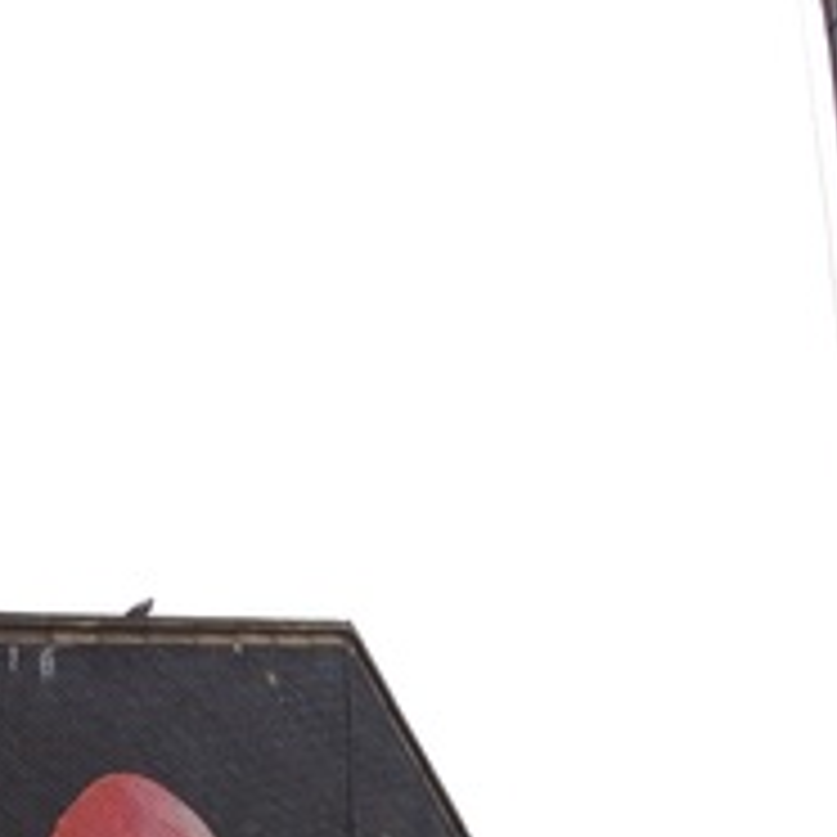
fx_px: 2544
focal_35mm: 93
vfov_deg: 16.2
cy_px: 1438
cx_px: 144
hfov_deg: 18.5
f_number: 2.2
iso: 32
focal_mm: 4.15
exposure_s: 1/1001
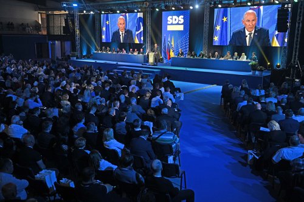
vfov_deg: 36.8
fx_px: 304
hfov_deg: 53.2
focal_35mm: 36
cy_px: 101
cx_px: 152
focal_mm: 36
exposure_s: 1/400
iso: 3200
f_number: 4
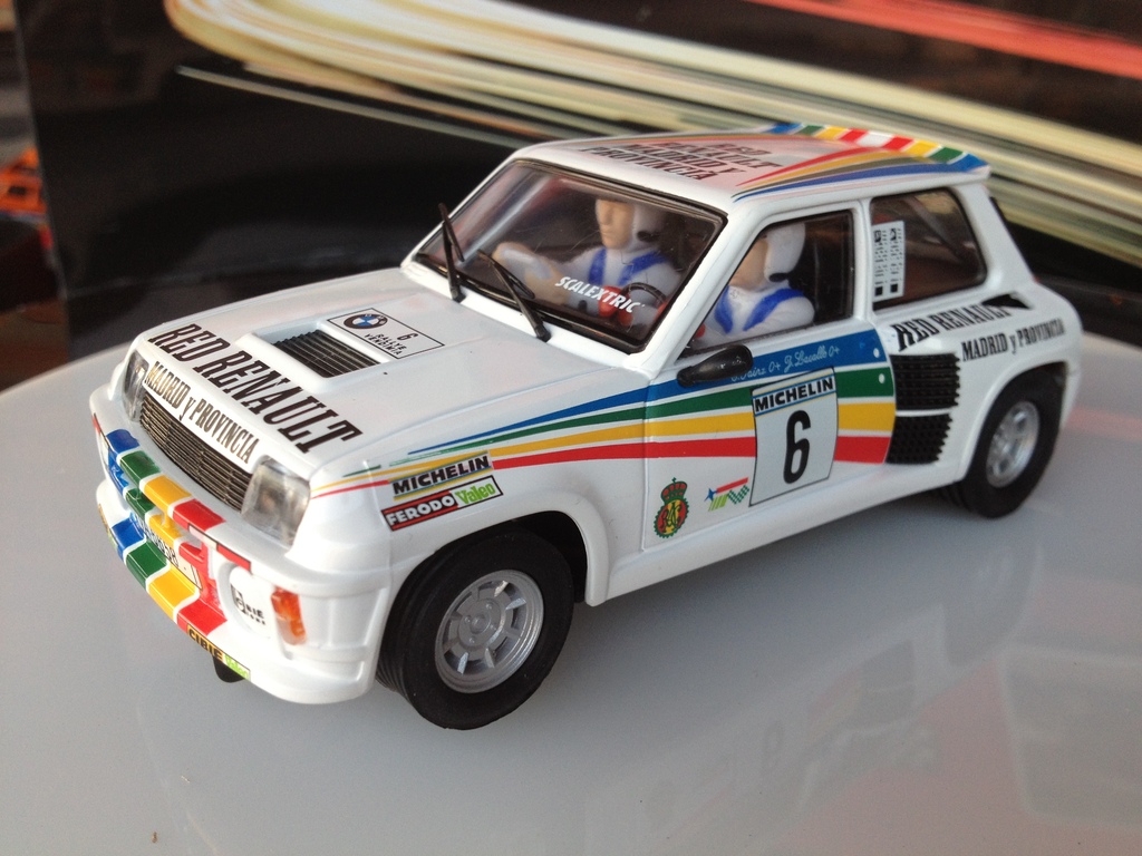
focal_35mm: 35
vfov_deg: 40.7
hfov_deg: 52.6
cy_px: 428
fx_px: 1155
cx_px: 571
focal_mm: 4.28
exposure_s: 1/60
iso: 80
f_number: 2.4
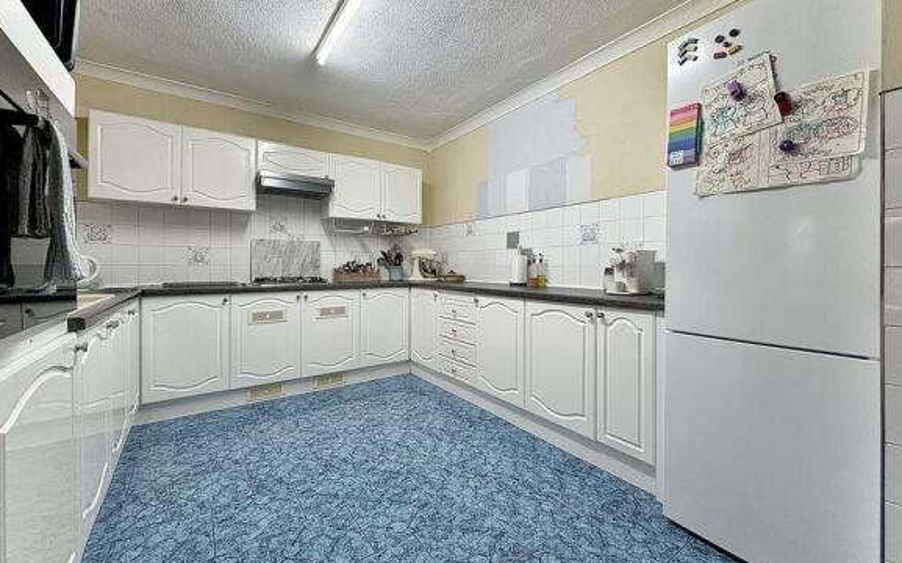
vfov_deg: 74.7
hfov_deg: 101.5
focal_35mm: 15
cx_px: 451
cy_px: 265
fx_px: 369
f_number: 2.2
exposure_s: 1/100
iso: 200
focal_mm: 2.22
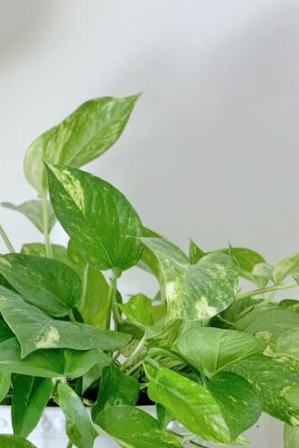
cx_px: 73
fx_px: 1158
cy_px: 352
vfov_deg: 21.7
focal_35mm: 93
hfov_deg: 14.7
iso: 320
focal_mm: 6
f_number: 2.4
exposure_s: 1/60
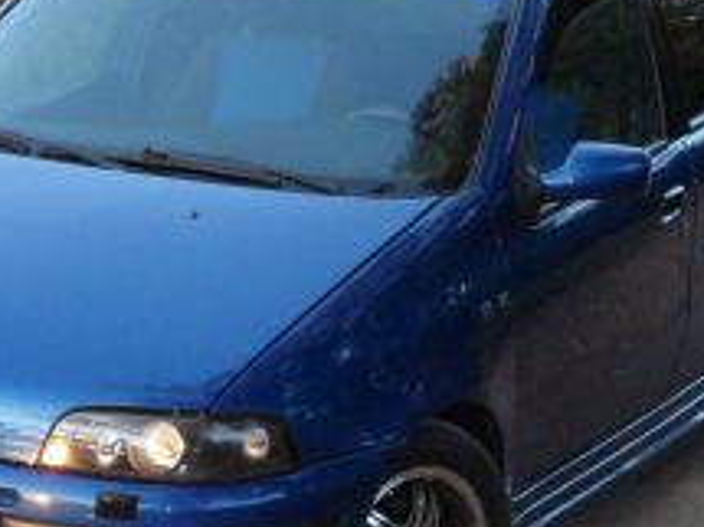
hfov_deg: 12.0
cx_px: 196
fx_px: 3333
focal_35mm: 164
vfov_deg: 9.0
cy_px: 147
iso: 200
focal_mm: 7.8
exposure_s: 1/45
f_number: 4.5
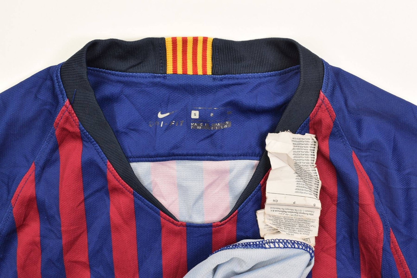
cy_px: 139
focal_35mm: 42
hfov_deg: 46.4
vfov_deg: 31.9
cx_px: 208
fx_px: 486
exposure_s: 1/40
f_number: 11
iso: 400
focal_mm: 28
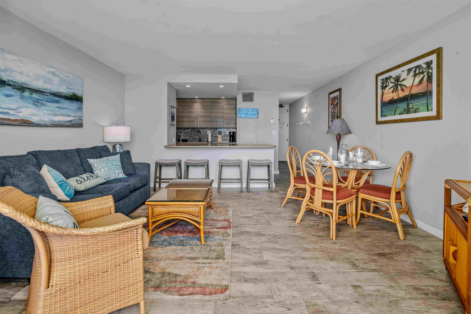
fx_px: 209
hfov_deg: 96.7
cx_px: 236
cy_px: 157
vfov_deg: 73.7
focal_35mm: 16
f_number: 7.1
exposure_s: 1/25
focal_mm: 16
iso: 640
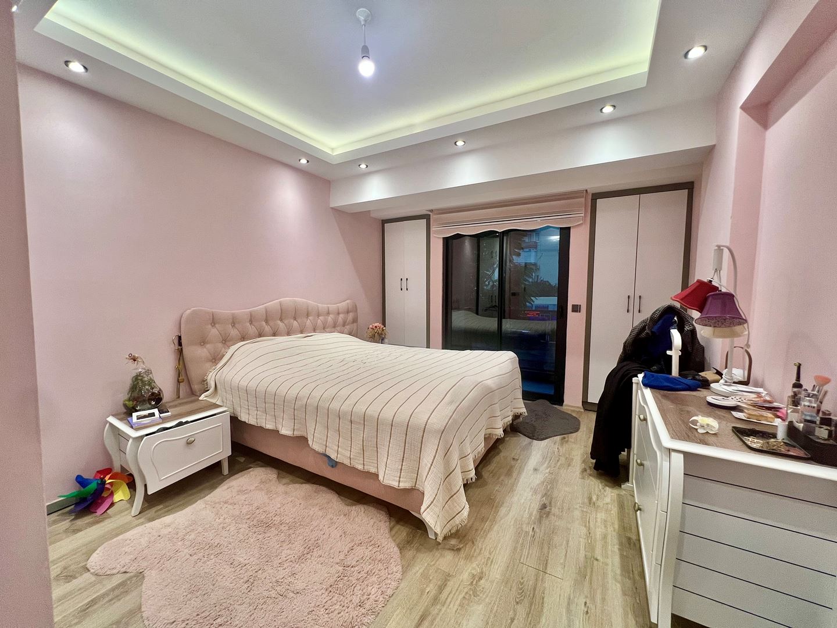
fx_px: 314
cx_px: 418
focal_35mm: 13
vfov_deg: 89.9
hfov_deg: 106.2
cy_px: 314
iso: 100
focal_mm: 1.57
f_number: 1.8
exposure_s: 1/100
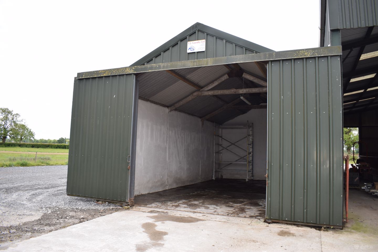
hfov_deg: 67.4
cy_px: 126
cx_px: 189
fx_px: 283
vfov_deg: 47.9
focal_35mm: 27
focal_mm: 18
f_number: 5.6
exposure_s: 1/125
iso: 100
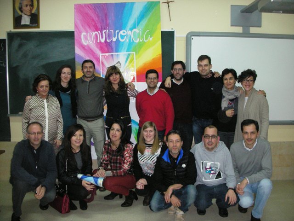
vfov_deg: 40.7
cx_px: 147
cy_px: 110
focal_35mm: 35
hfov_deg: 52.6
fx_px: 297
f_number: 3
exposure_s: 1/60.1
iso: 200
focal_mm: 5.8
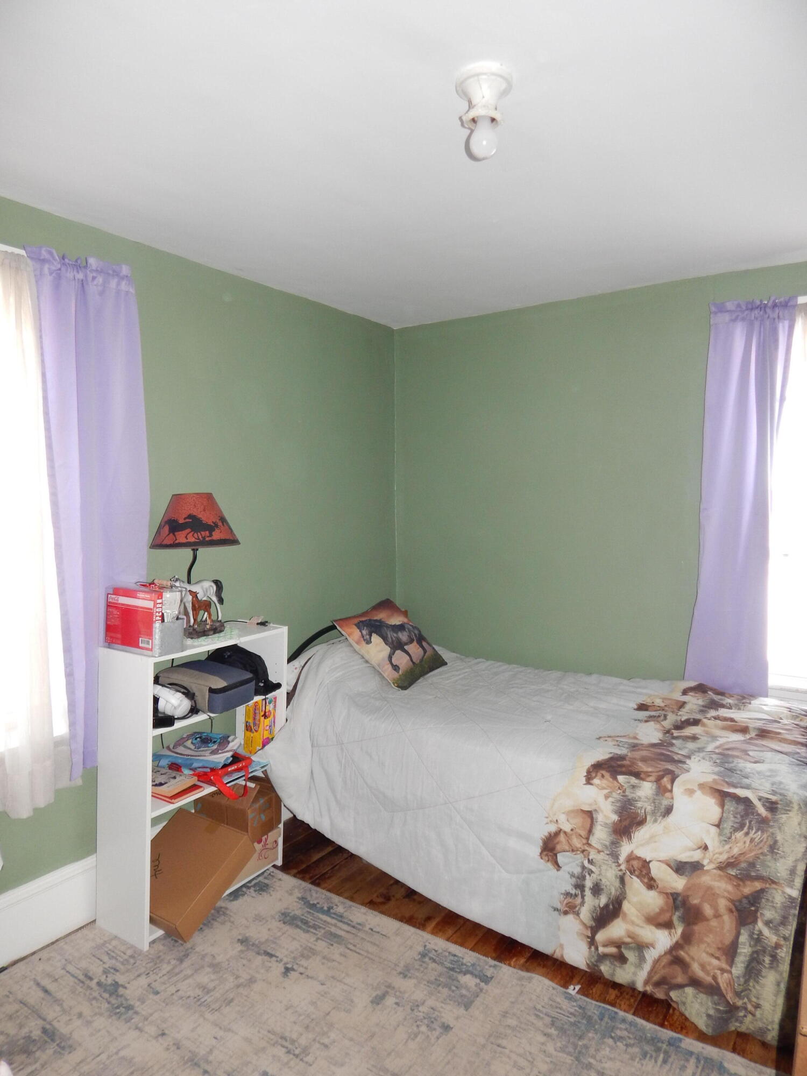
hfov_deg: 58.9
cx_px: 404
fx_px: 715
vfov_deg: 73.9
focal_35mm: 23
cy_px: 538
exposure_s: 1/30
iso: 200
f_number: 3
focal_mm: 4
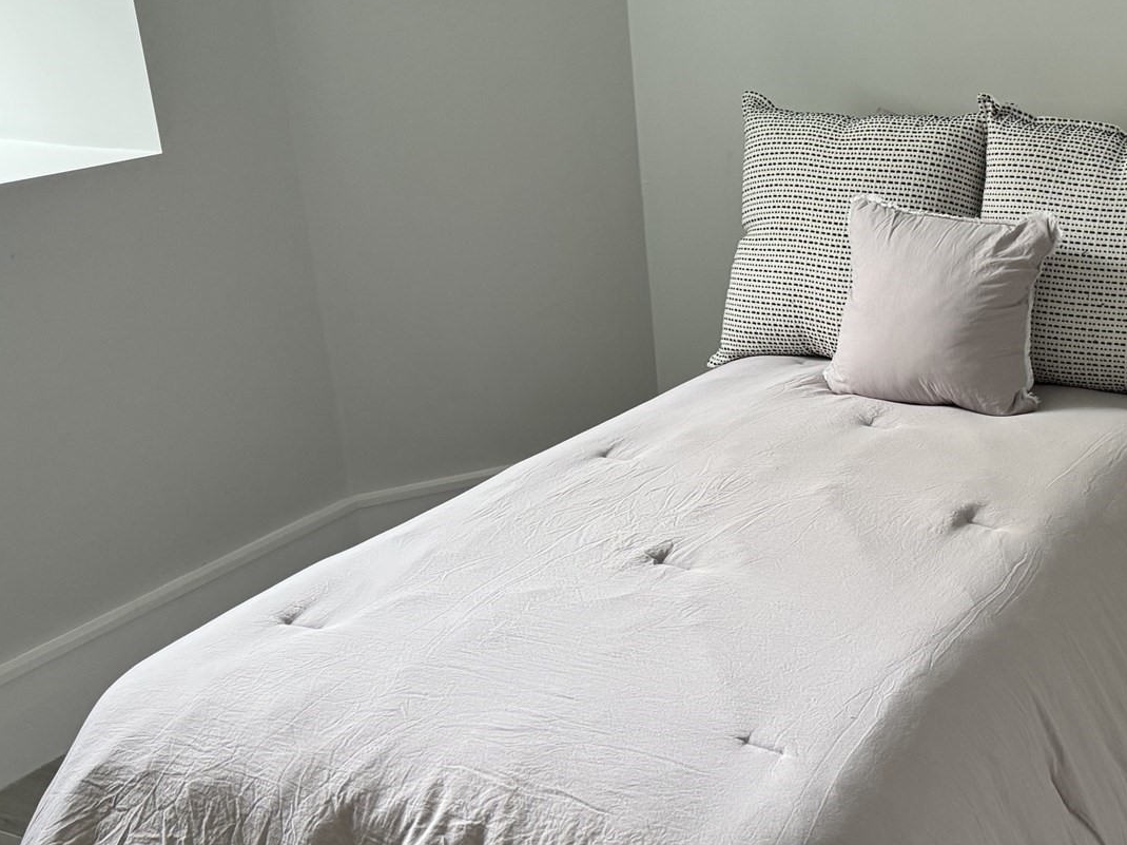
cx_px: 927
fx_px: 1497
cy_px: 458
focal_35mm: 46
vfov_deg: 31.5
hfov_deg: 39.4
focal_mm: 6.76
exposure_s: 1/60
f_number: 1.78
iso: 200
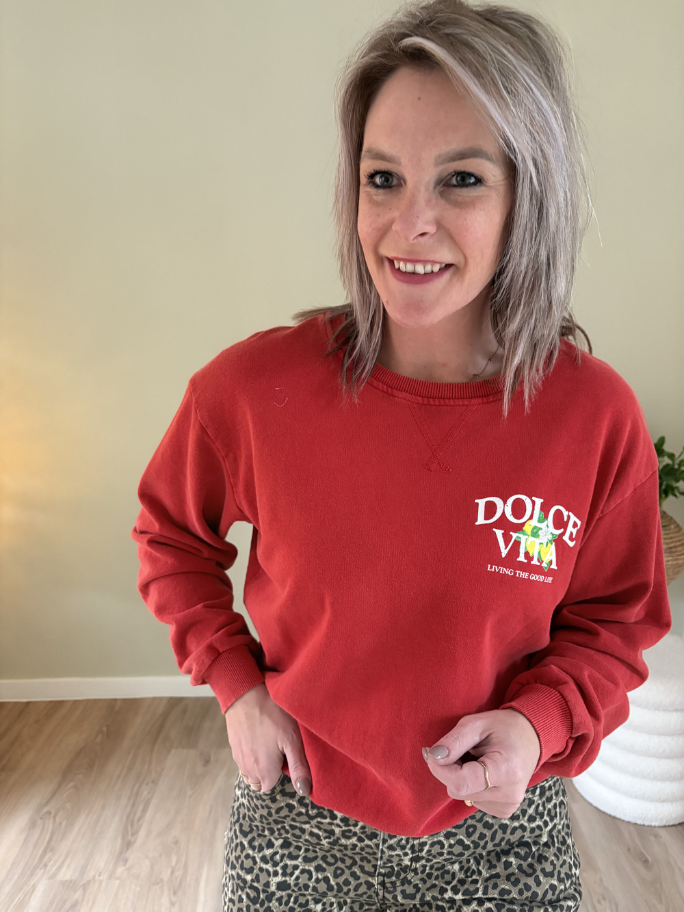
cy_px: 456
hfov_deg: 53.1
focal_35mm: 26
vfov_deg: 67.3
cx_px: 342
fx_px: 685
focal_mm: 5.96
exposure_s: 1/35
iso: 500
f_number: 1.6
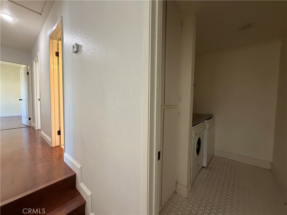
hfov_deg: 102.1
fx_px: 116
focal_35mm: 14
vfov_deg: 85.7
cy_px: 108
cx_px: 144
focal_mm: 2.22
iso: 320
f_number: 2.2
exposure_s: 1/60
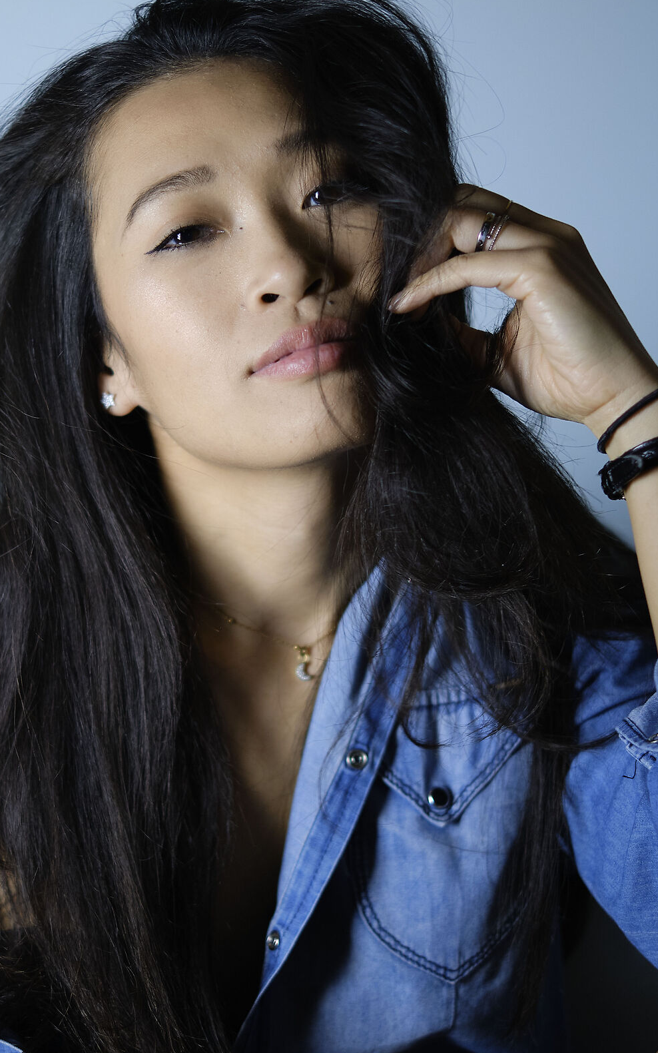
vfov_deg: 25.2
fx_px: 2353
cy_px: 529
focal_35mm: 82
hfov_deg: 15.9
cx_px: 294
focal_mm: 35
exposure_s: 1/60
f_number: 1.4
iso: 400
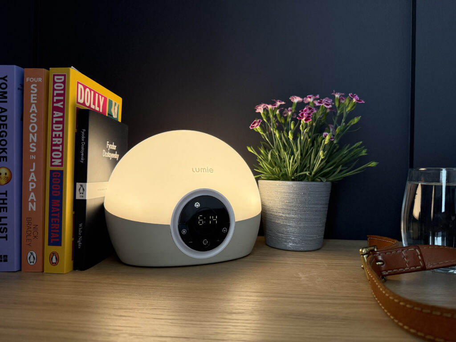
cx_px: 228
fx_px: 316
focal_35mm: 24
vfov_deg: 56.8
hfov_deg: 71.6
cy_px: 171
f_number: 1.78
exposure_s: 1/167
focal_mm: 6.76
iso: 250
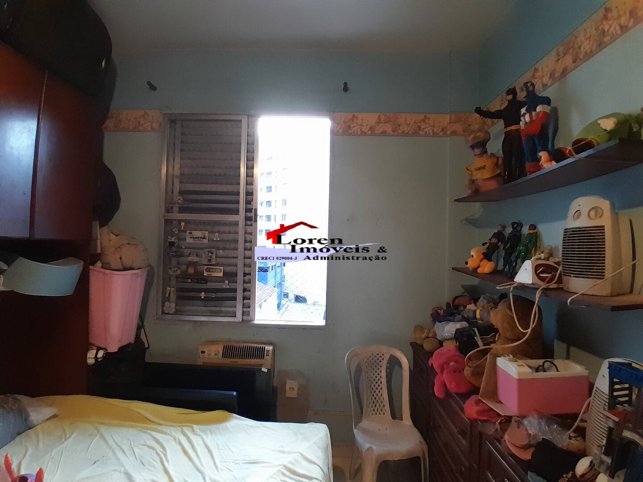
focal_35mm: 17
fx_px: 316
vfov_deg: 74.7
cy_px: 241
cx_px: 322
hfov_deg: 91.0
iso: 250
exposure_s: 1/24
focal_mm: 1.46
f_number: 2.2
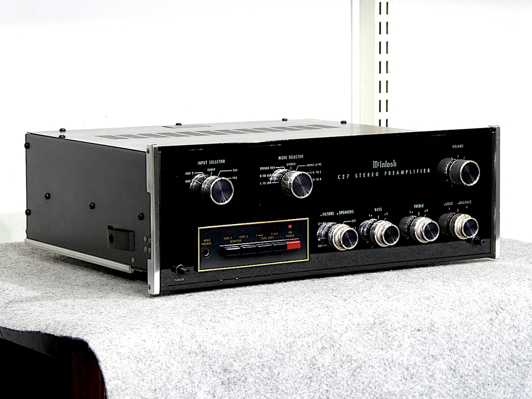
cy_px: 199
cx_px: 265
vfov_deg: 12.8
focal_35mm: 116
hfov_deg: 17.0
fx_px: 1783
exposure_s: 1/4
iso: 200
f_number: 5.1
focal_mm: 20.6
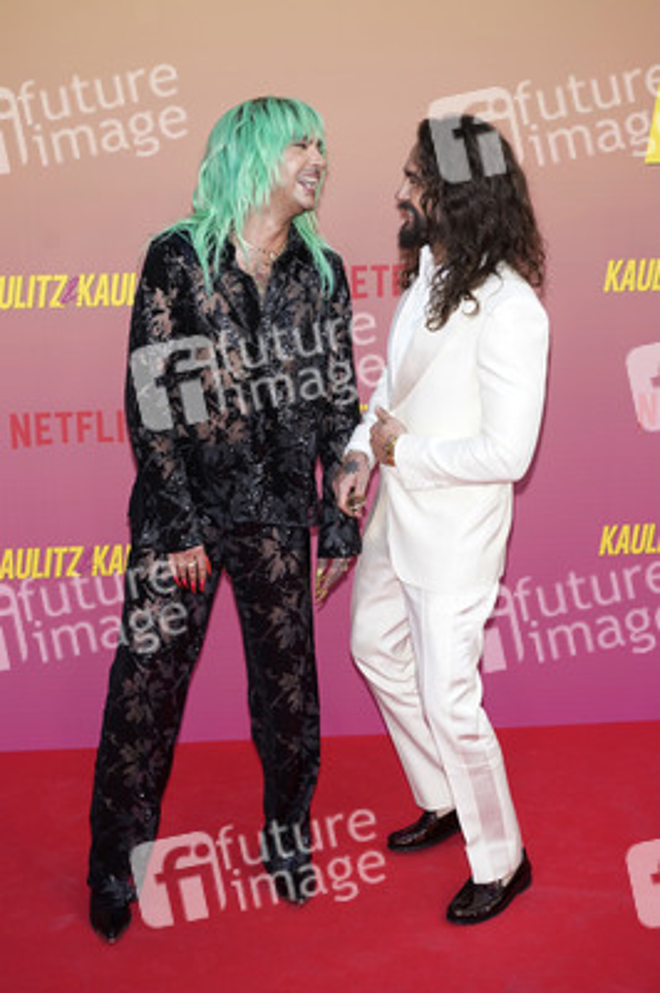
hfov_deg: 29.2
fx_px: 1267
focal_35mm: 46
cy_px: 496
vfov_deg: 42.8
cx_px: 330
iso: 320
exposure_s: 1/160
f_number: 5.6
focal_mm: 46
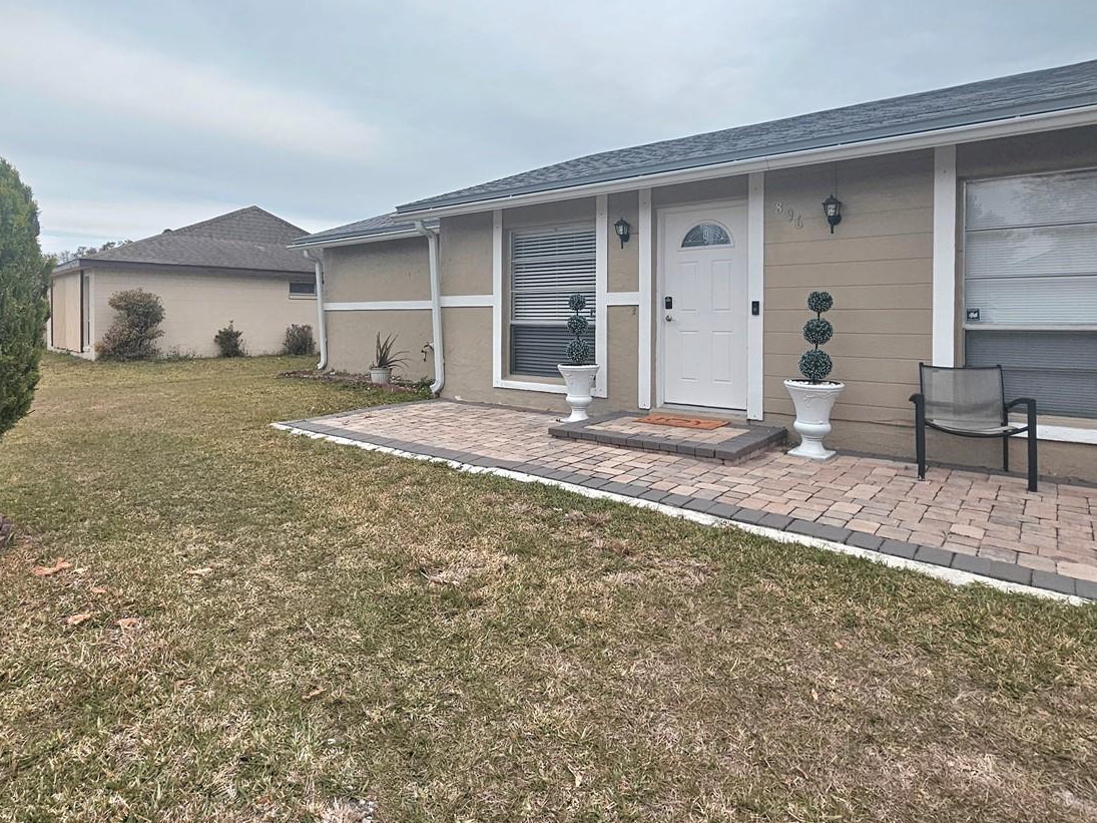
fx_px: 602
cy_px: 315
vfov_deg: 67.7
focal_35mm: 19
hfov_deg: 84.4
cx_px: 492
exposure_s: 1/1667
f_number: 2.2
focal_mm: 2.2
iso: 50
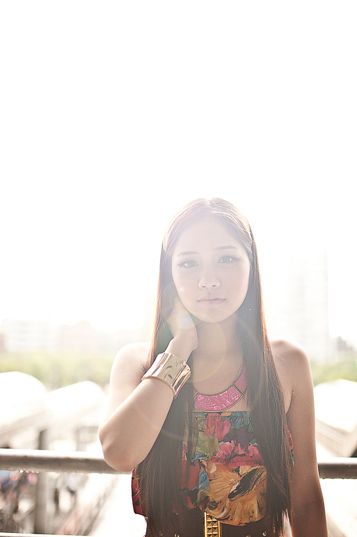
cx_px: 178
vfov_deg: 54.5
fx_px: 521
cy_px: 268
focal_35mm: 35
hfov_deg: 37.8
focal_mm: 35
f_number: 1.4
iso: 500
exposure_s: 1/400
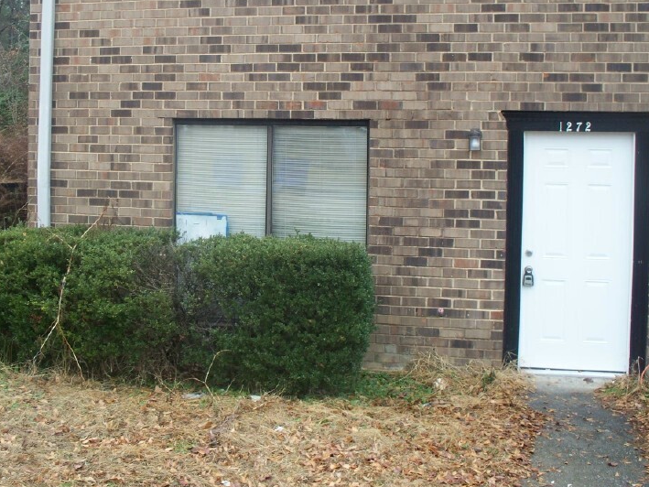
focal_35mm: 52
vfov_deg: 27.8
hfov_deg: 36.7
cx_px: 261
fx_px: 975
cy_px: 143
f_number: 2.8
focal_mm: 7.54
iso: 64
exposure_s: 1/125
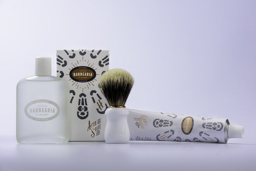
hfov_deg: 13.7
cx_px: 128
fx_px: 1067
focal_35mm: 150
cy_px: 86
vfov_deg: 9.1
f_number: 18
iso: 80
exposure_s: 1/50
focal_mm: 150
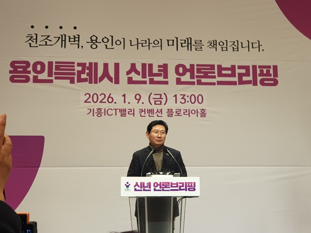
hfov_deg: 36.8
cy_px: 116
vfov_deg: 28.0
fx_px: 467
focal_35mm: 52
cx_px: 156
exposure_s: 1/30
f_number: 2.4
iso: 100
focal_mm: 6
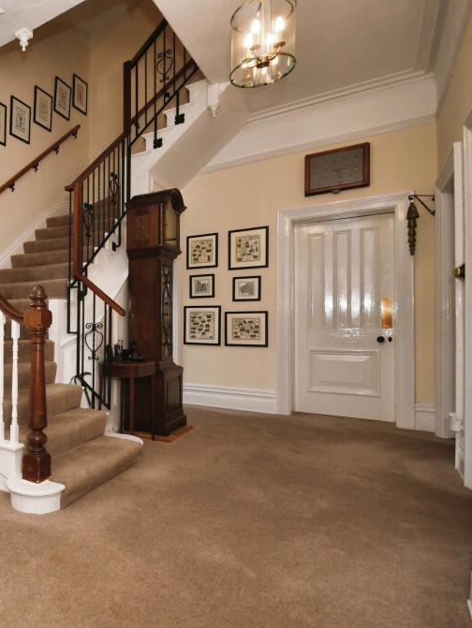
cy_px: 311
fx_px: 400
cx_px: 19
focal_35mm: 22
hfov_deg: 51.3
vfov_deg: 76.4
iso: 400
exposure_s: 1/30
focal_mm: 10
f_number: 8
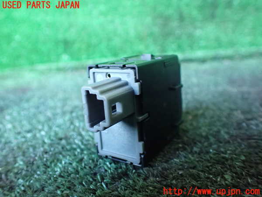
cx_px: 131
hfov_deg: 60.0
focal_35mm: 30
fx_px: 227
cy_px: 98
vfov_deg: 46.8
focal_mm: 5.4
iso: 1250
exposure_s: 1/30
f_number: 2.3
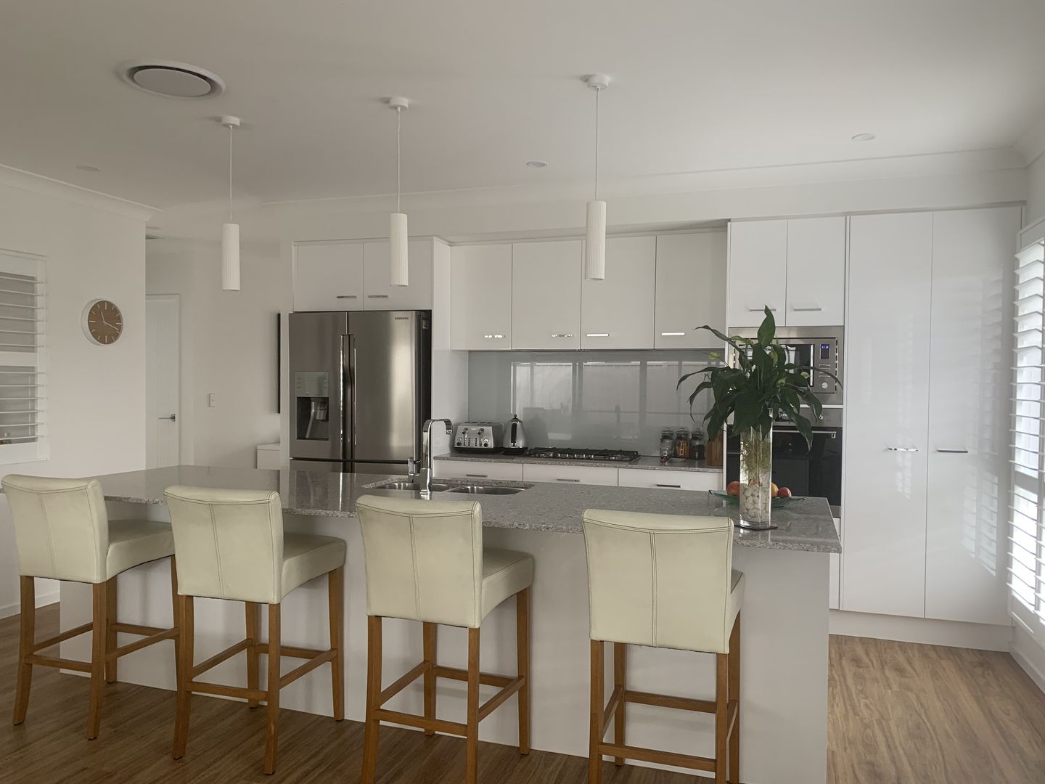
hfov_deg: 67.3
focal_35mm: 26
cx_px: 522
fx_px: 785
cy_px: 392
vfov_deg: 53.1
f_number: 1.8
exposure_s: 1/77
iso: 100
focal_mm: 4.25
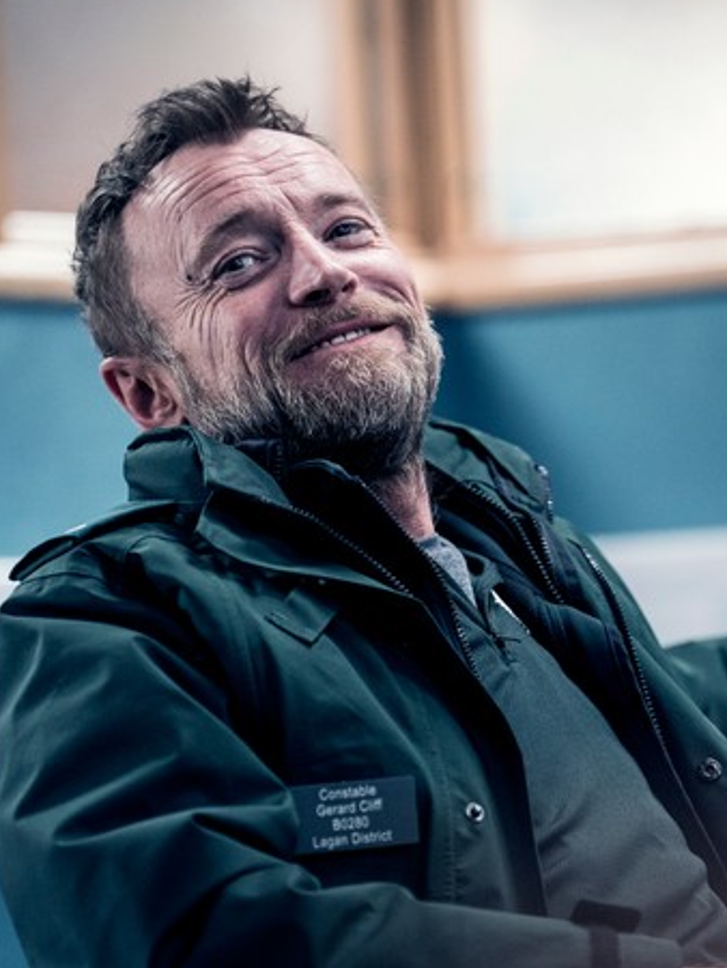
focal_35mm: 281
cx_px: 462
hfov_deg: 5.3
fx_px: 7861
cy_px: 474
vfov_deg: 7.0
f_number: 3.2
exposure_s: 1/160
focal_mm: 188
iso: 3200
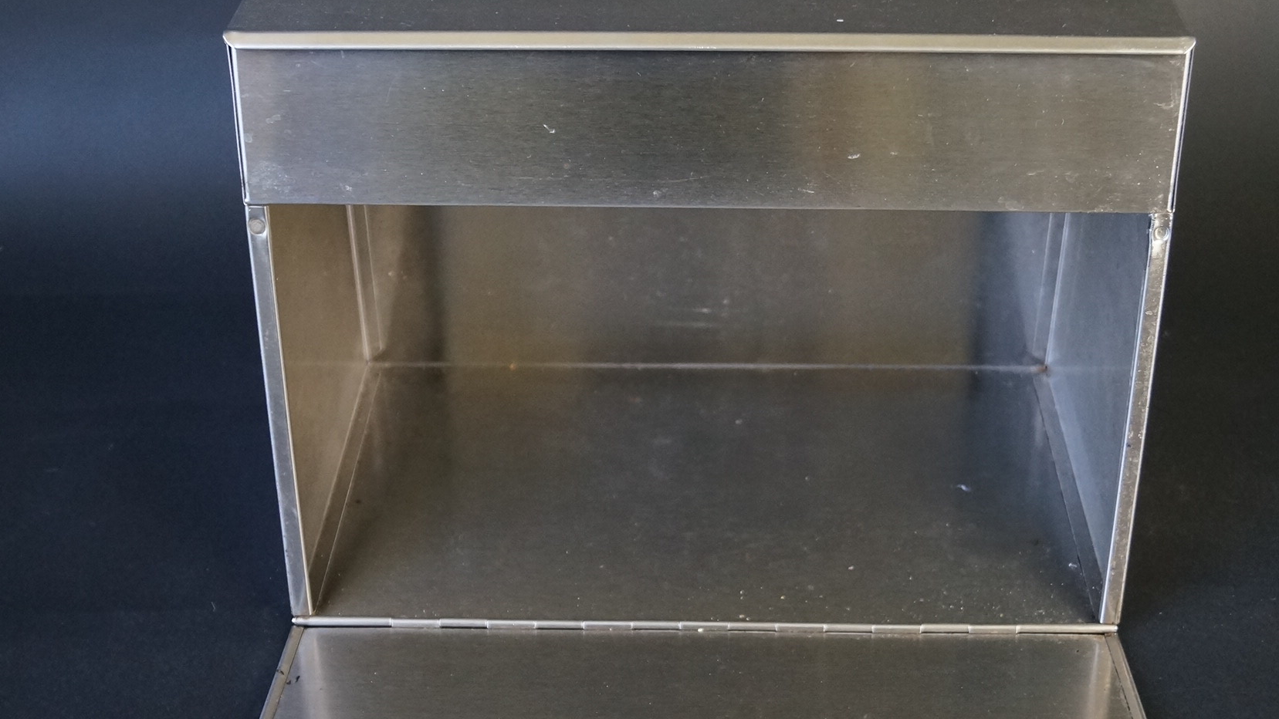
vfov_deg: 23.5
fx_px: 1730
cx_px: 692
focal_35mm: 51
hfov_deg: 40.6
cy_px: 432
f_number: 4
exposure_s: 1/60
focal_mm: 22
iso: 1250
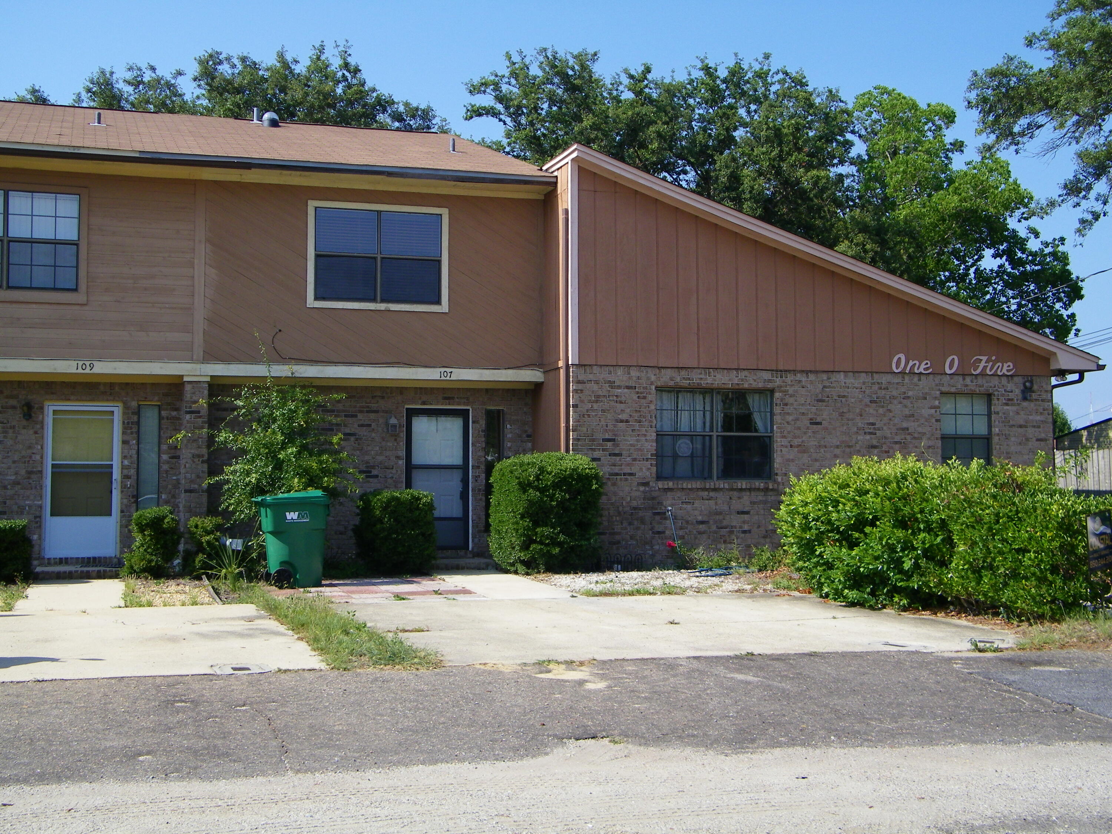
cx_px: 556
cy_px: 417
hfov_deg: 42.9
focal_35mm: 44
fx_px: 1413
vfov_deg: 32.9
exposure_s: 1/160
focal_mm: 7.9
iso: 80
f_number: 7.8
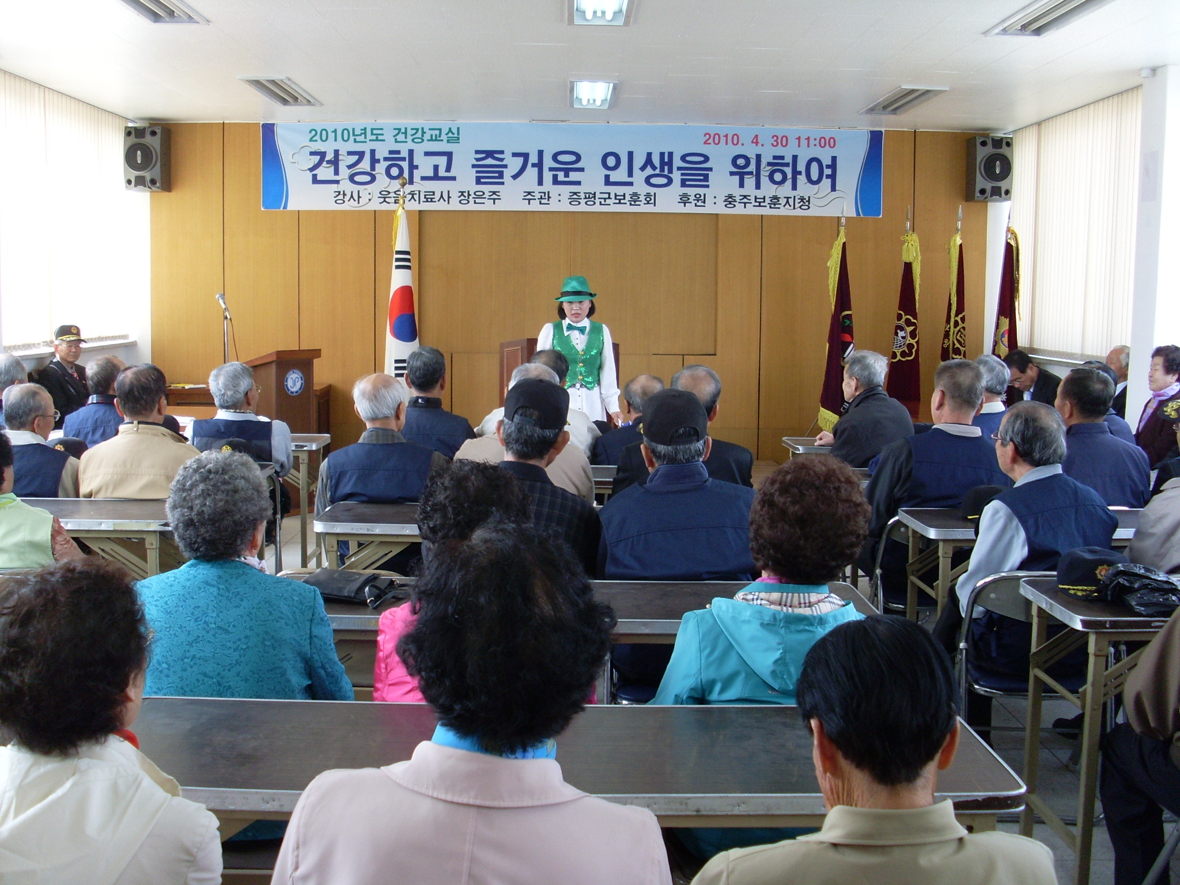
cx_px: 590
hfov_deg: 49.0
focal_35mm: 38
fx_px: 1295
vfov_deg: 37.7
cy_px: 442
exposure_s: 1/60
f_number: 3
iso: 100
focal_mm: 6.3
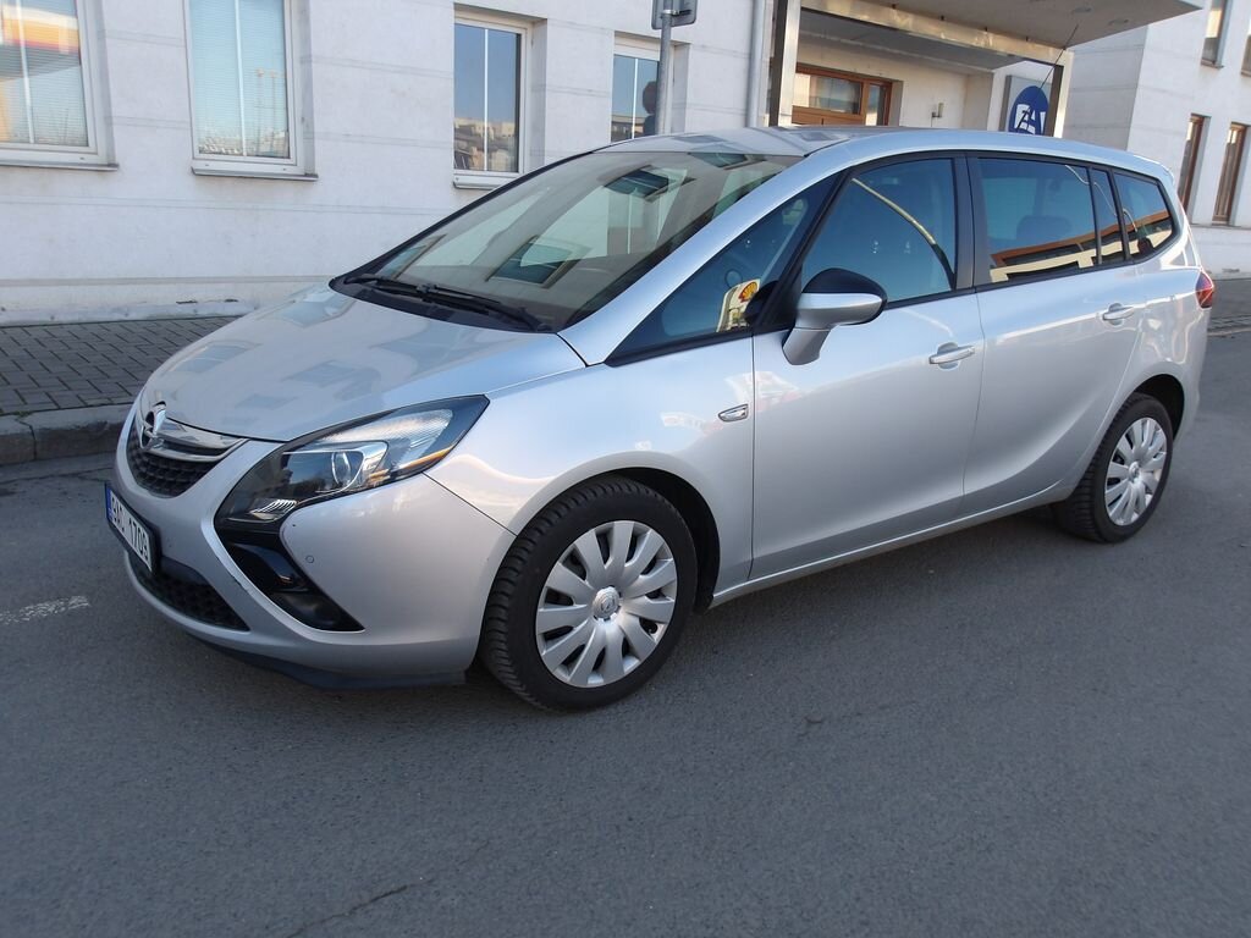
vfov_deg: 51.4
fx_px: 976
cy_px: 469
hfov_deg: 65.3
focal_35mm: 27
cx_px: 626
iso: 100
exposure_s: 1/273
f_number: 3
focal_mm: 4.9
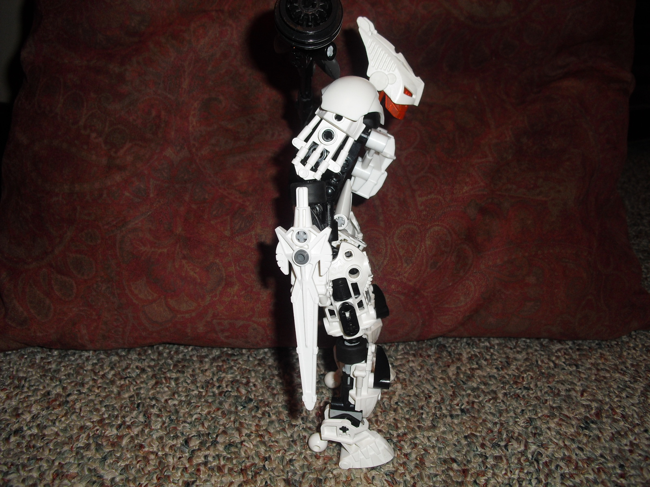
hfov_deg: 51.4
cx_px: 325
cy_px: 244
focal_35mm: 36
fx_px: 676
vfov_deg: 39.7
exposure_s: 1/60
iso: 100
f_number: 3.1
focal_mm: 6.3
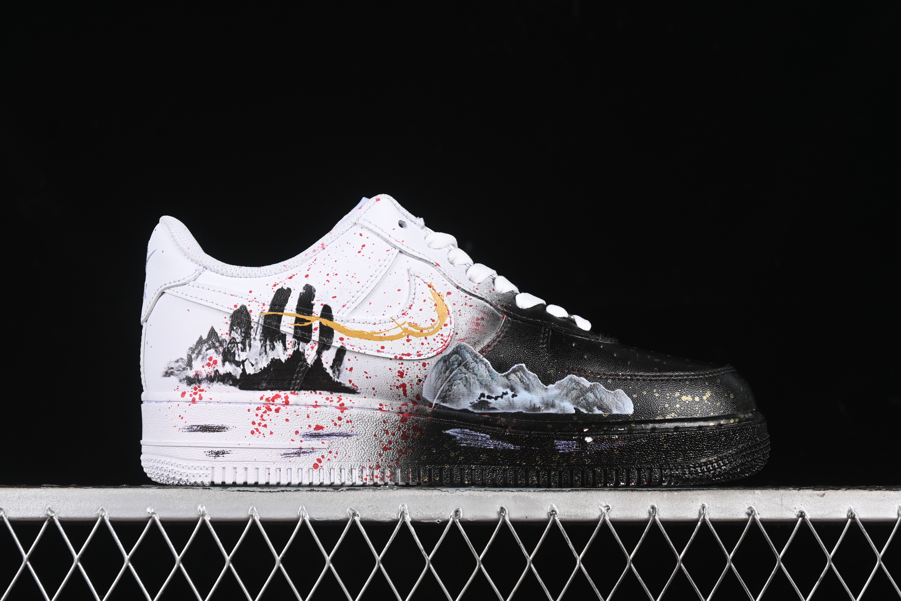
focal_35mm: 75
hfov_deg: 27.0
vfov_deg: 18.2
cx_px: 450
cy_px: 300
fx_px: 1877
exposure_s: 1/80
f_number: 7.1
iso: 160
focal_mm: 50
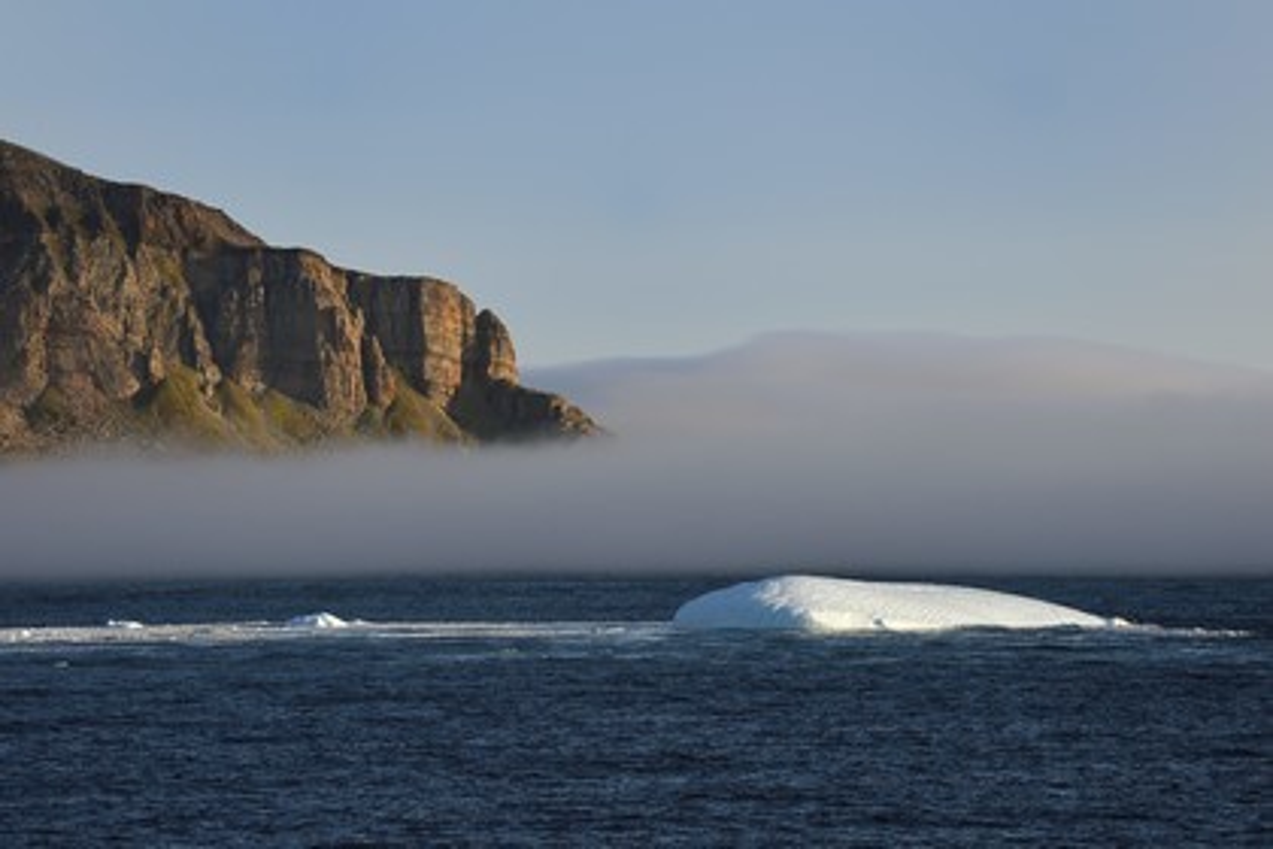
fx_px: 7072
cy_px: 424
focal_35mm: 200
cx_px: 636
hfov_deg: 10.3
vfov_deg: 6.9
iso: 200
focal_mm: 200
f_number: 11
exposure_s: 1/320
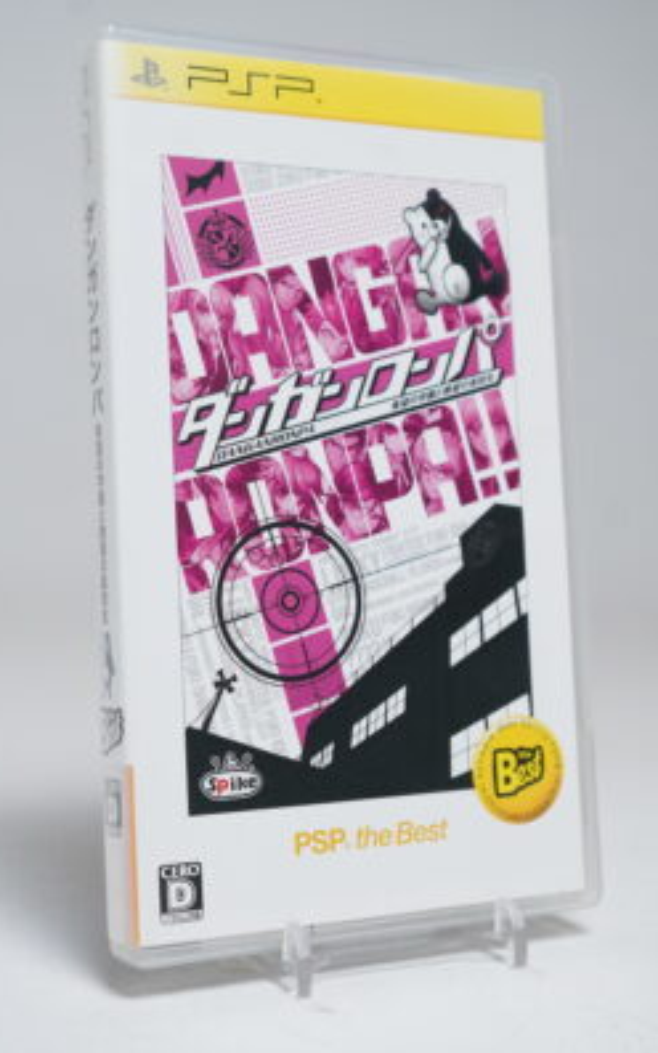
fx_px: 1636
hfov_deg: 22.7
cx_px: 353
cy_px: 528
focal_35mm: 57
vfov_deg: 35.7
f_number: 5
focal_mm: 37
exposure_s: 1/40
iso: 500
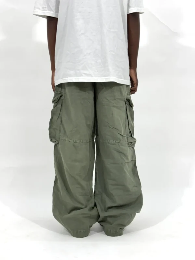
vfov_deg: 36.8
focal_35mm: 52
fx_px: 391
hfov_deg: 28.0
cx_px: 98
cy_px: 130
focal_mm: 5.96
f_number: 1.6
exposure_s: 1/50
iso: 50
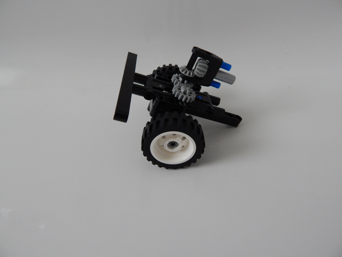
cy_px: 128
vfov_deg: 58.9
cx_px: 171
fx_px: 227
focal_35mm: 23
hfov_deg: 73.9
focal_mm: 4
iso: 360
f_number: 3
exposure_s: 1/30
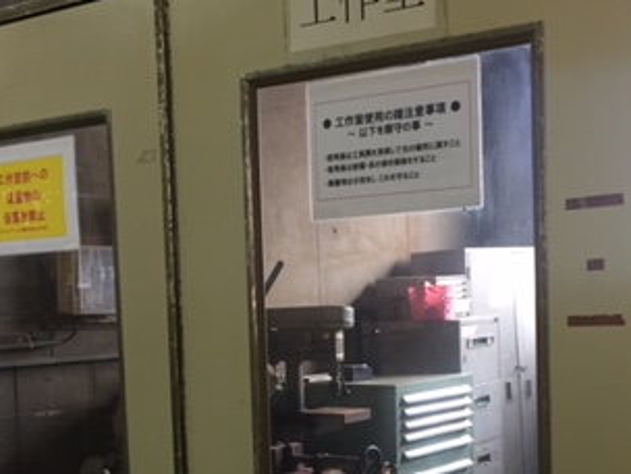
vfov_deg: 23.7
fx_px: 1112
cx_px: 328
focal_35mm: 61
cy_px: 383
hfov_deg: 31.7
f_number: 2.2
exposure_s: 1/30
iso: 100
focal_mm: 4.15
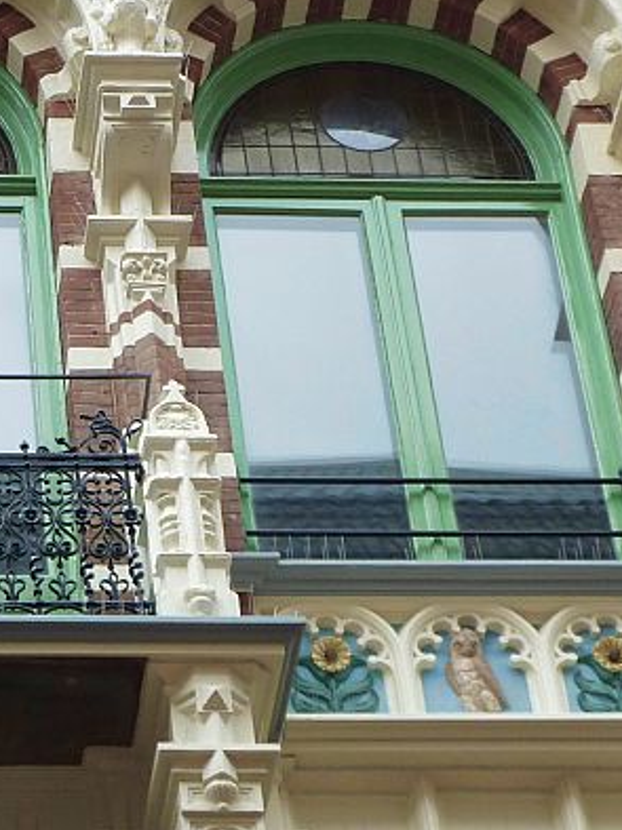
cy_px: 394
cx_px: -82
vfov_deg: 13.8
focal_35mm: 143
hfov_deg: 10.2
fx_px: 3430
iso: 100
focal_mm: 9.1
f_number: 3.9
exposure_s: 1/30
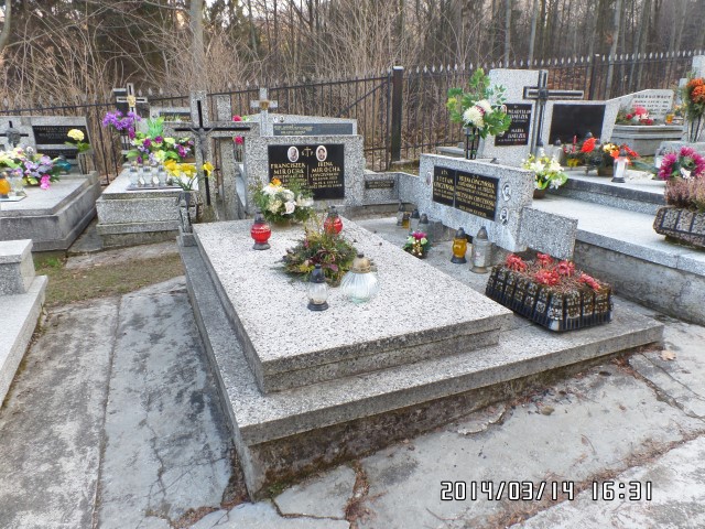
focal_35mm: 23
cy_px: 264
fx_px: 468
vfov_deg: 58.9
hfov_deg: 73.9
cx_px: 352
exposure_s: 1/45
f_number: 3.5
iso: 100
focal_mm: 4.1
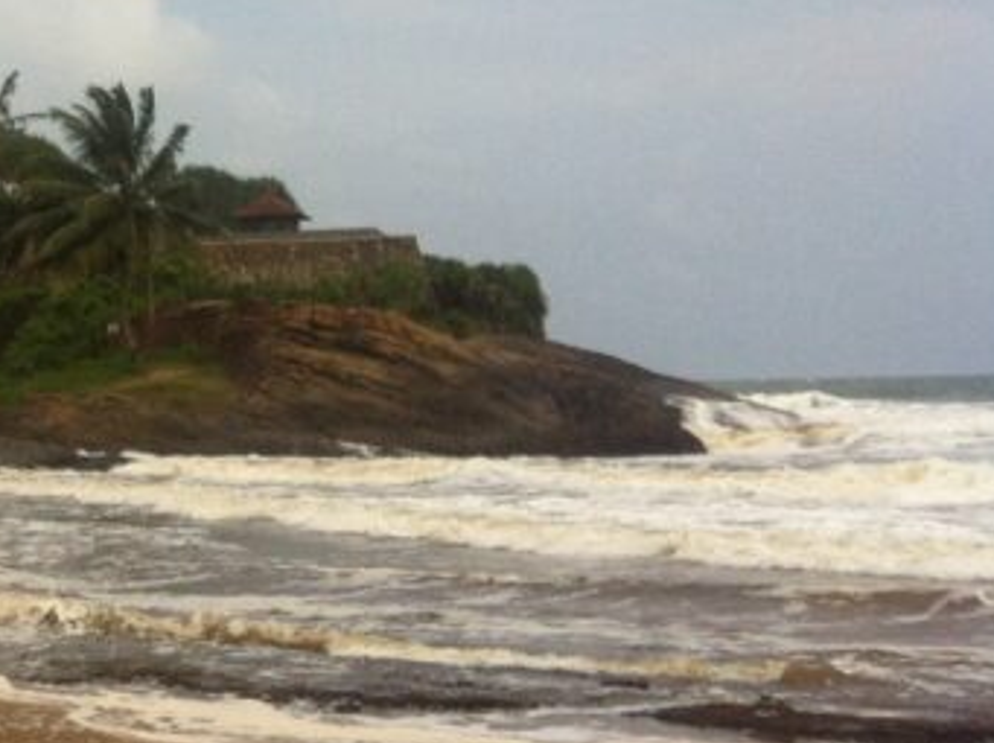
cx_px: -475
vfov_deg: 14.0
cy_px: 200
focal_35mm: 105
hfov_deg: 17.0
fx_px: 3012
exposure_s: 1/2514
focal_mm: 3.85
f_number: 2.8
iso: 80
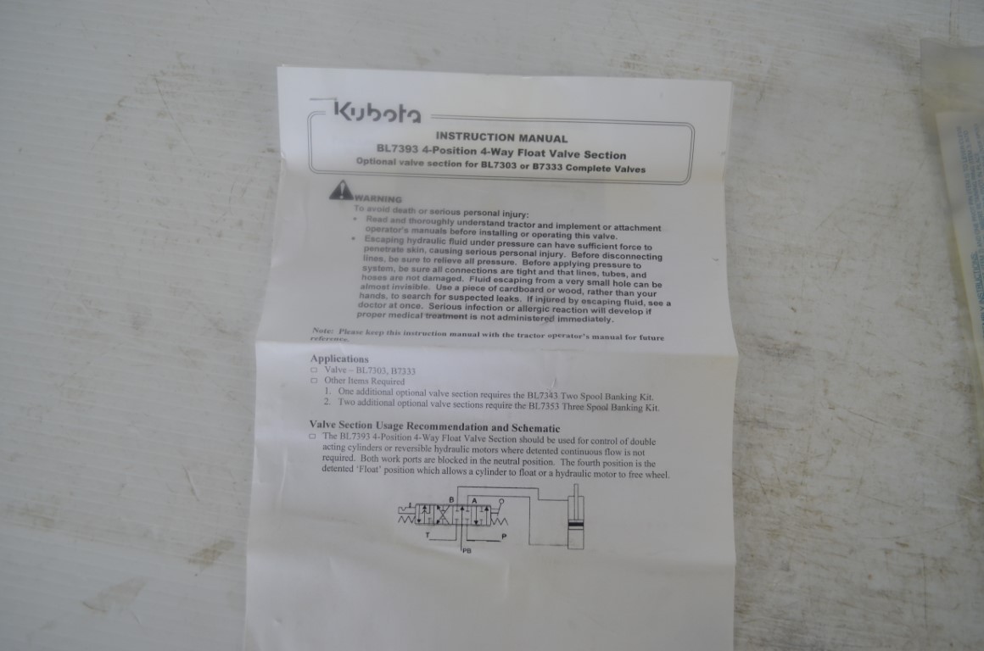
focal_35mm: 30
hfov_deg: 62.0
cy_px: 326
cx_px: 492
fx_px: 818
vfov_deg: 43.4
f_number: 5
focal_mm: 20
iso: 400
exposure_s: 1/100
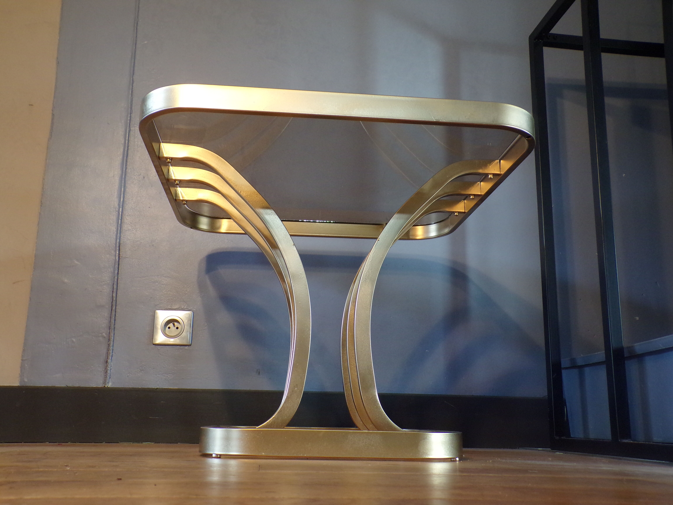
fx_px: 622
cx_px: 336
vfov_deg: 44.2
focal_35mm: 32
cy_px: 252
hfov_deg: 56.8
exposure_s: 1/17
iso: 220
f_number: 3.2
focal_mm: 5.8
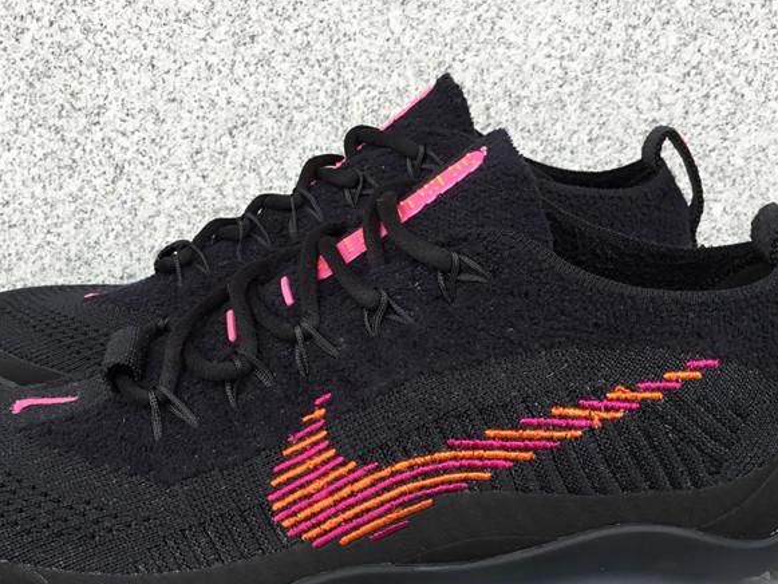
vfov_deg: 29.7
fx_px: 1079
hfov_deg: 39.6
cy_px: 447
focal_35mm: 48
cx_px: 344
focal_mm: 3.3
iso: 25
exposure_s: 1/100
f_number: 2.4
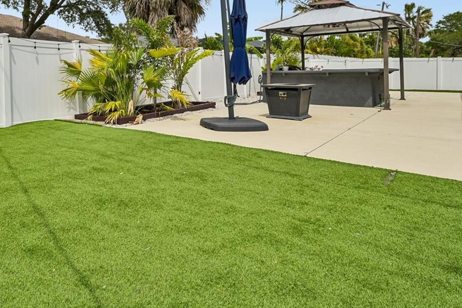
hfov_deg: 64.0
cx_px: 100
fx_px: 334
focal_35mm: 26
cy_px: 68
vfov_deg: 47.2
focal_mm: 14
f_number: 8
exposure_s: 1/2000
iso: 400
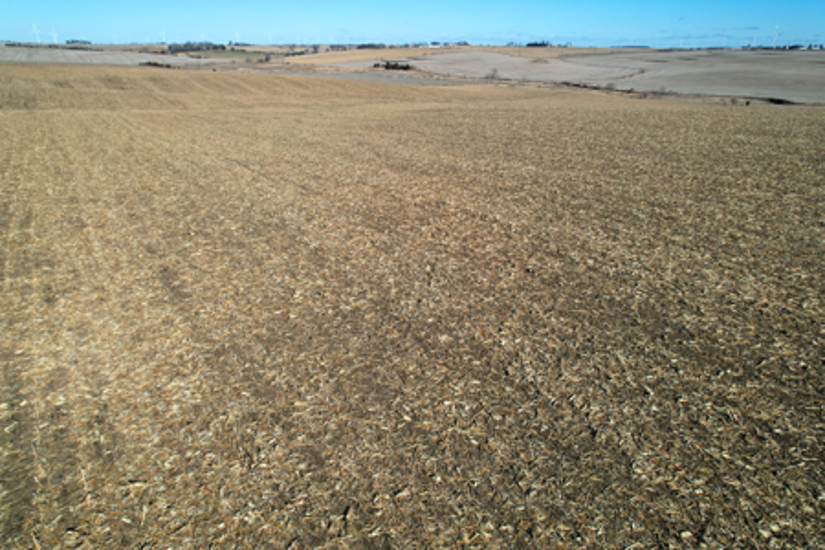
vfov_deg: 57.2
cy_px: 275
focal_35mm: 22
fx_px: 504
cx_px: 412
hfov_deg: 78.6
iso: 100
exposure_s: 1/2000
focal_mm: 8.38
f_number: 2.8
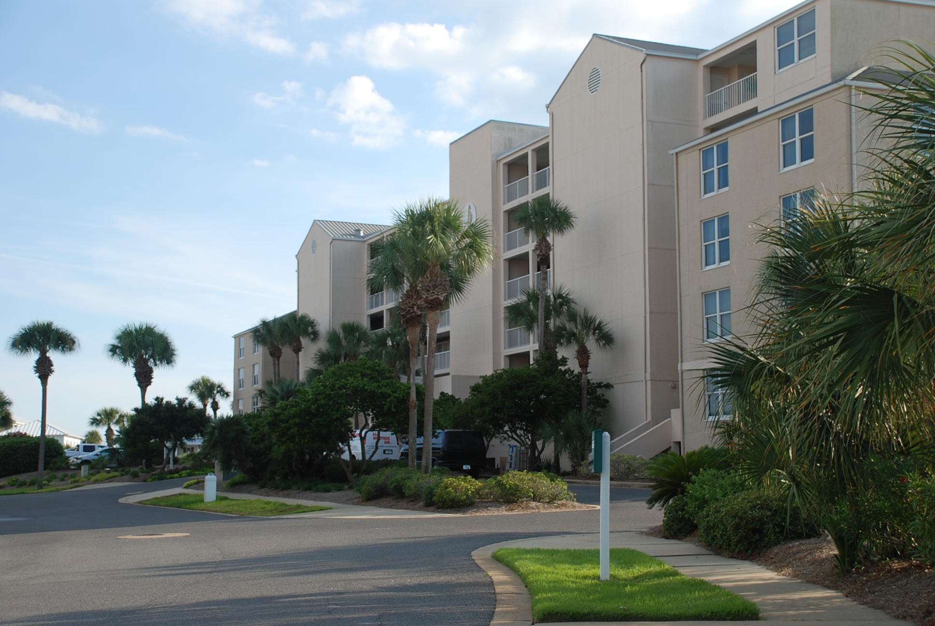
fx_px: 1248
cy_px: 313
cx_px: 468
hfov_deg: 41.1
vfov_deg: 28.2
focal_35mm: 48
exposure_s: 1/200
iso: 100
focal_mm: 32
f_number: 5.6
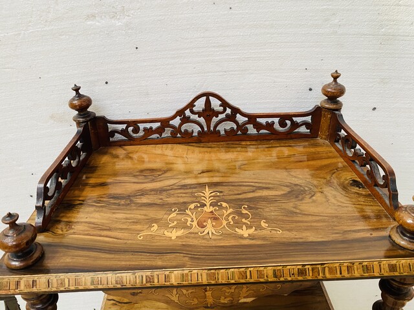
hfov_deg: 67.3
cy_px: 155
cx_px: 207
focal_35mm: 26
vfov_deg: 53.1
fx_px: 311
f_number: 1.8
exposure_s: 1/60
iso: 200
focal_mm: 4.25
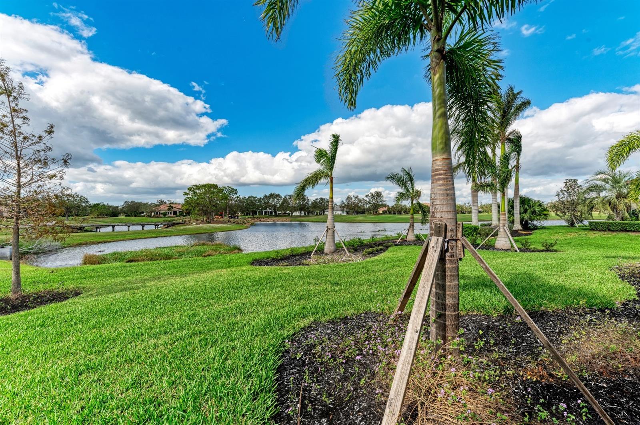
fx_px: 249
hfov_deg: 104.3
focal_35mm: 14
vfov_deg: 81.1
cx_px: 320
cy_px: 212
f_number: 9
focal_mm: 14
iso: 200
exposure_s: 1/800
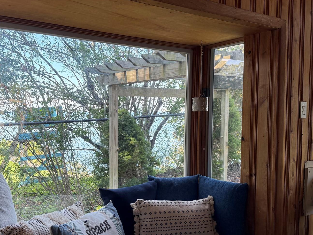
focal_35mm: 38
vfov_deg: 37.6
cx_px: 120
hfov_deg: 48.6
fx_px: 344
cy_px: 137
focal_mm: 6.76
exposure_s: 1/270
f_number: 1.78
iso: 100
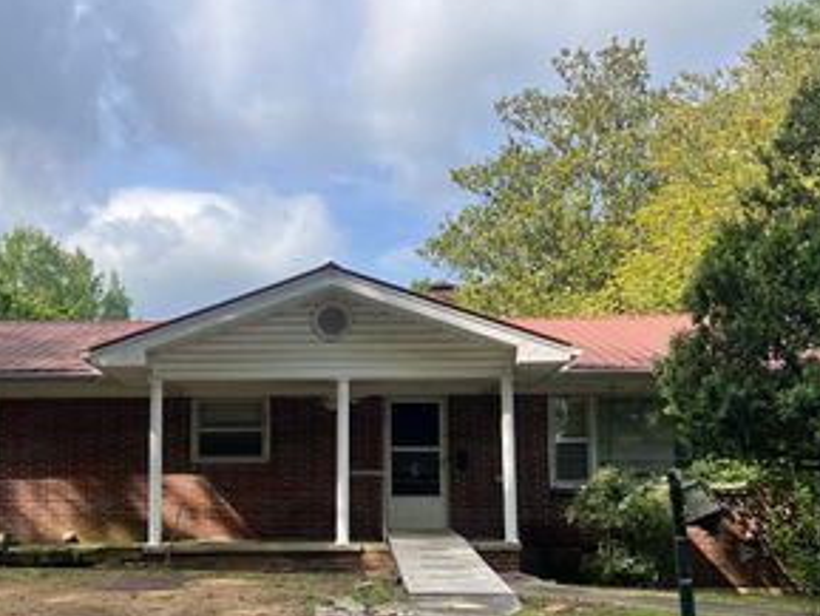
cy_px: 424
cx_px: 335
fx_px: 1066
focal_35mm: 45
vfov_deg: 31.9
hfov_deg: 41.9
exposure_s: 1/2083
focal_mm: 5.7
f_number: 1.5
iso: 50
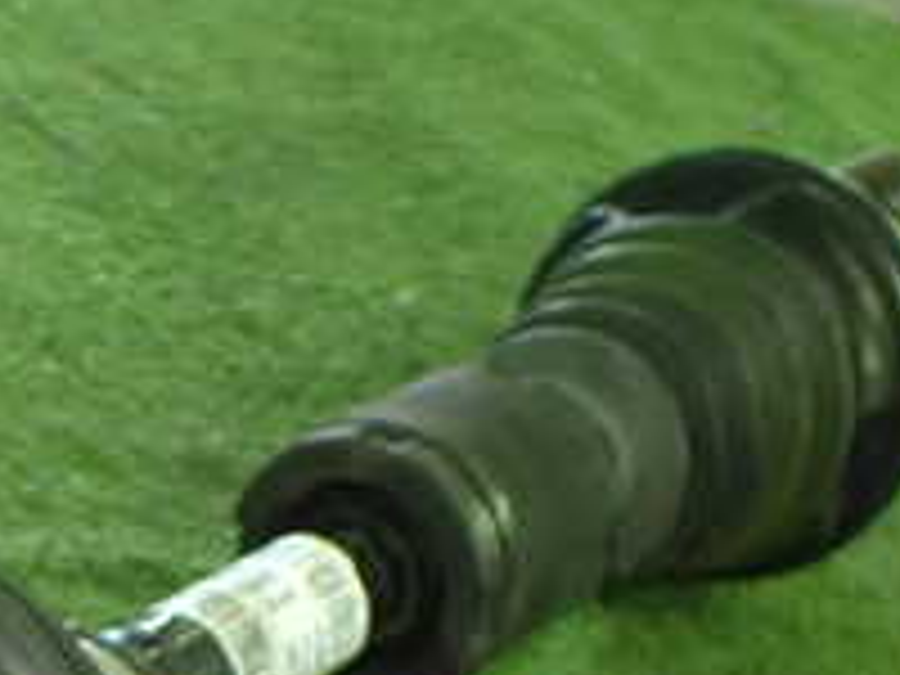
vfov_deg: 15.5
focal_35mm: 90
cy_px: 927
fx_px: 2340
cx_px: -135
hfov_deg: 20.6
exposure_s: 1/40
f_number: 2.3
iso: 800
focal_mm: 5.4
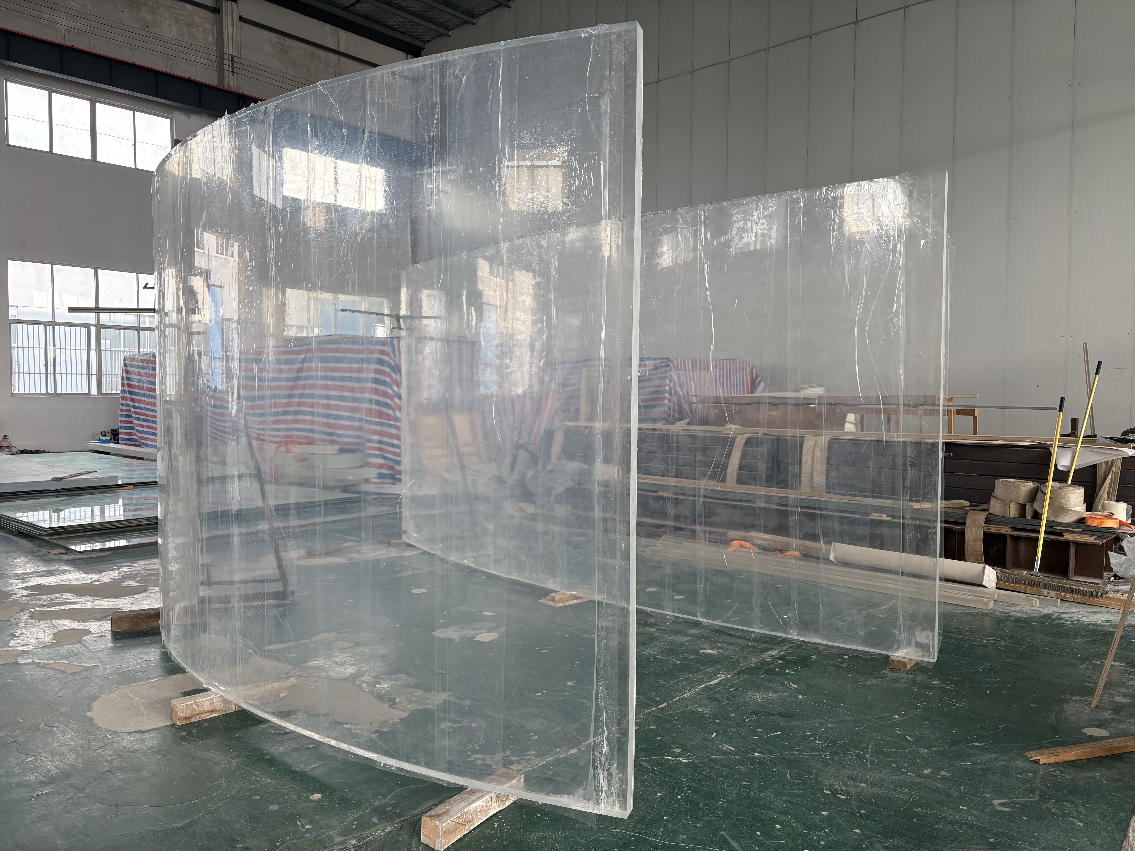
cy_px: 426
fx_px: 852
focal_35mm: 26
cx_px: 568
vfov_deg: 53.1
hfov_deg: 67.3
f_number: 1.6
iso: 100
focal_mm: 5.96
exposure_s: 1/238
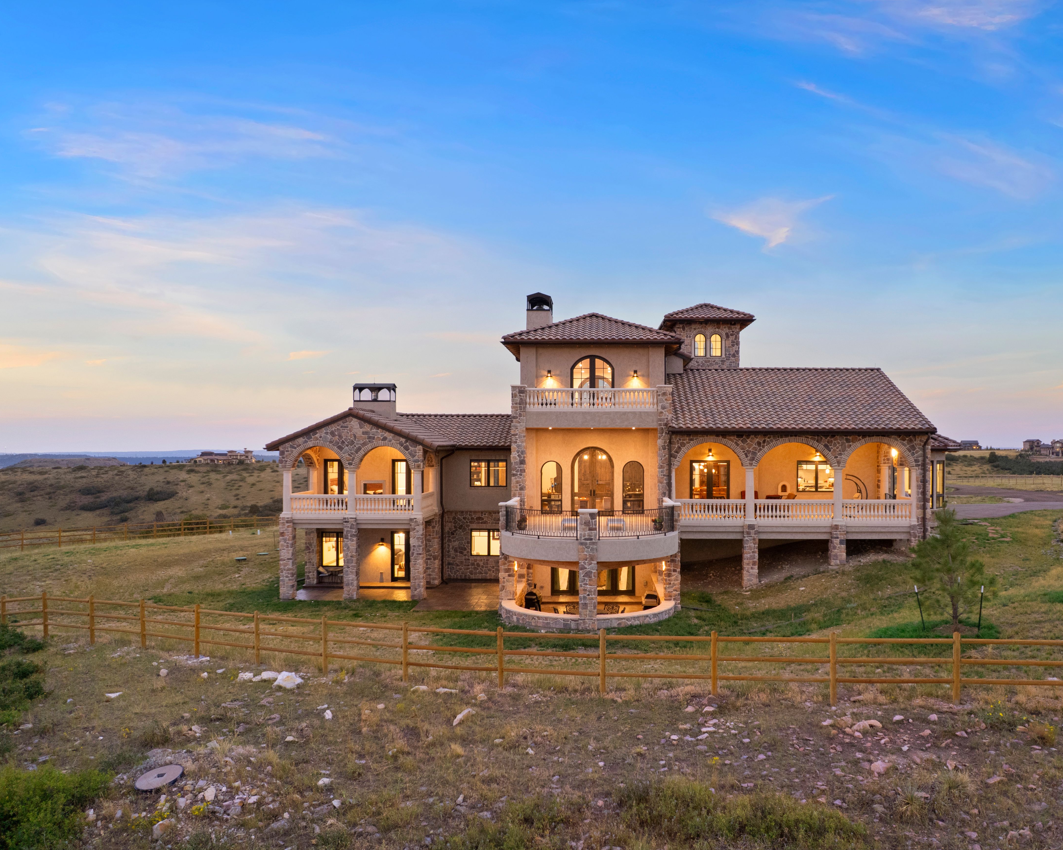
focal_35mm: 26
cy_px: 445
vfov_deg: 54.9
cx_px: 609
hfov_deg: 65.7
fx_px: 818
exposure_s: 1/15
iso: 360
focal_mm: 8.38
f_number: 2.8
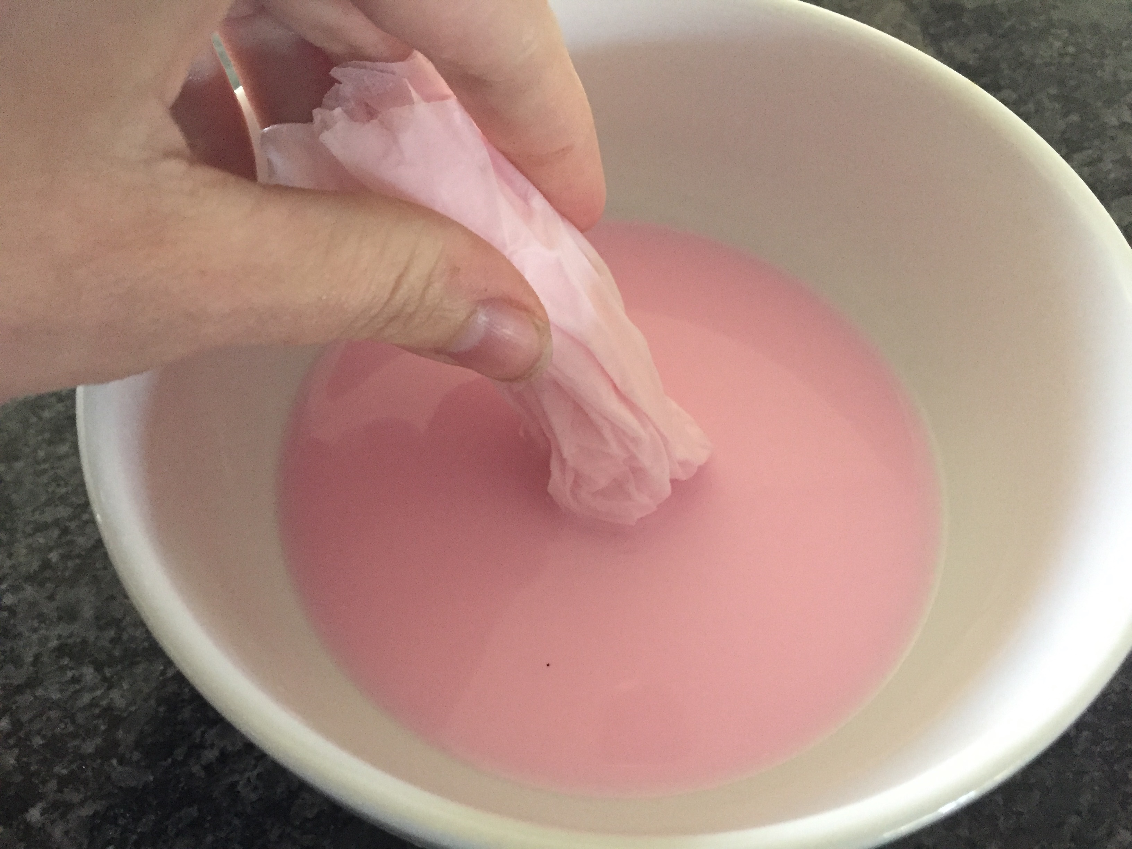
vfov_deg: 48.2
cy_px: 424
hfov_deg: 61.7
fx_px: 948
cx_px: 566
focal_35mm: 29
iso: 320
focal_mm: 4.15
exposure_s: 1/15
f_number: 2.2
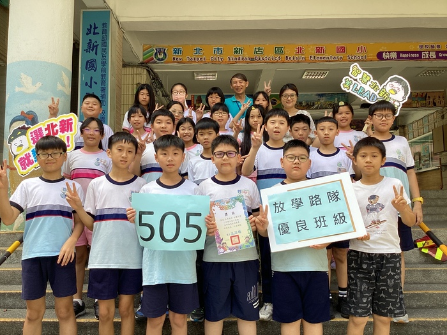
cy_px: 168
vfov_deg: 45.4
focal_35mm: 31
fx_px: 400
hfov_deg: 58.4
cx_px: 224
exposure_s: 1/146
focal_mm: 3.3
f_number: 2.4
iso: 25
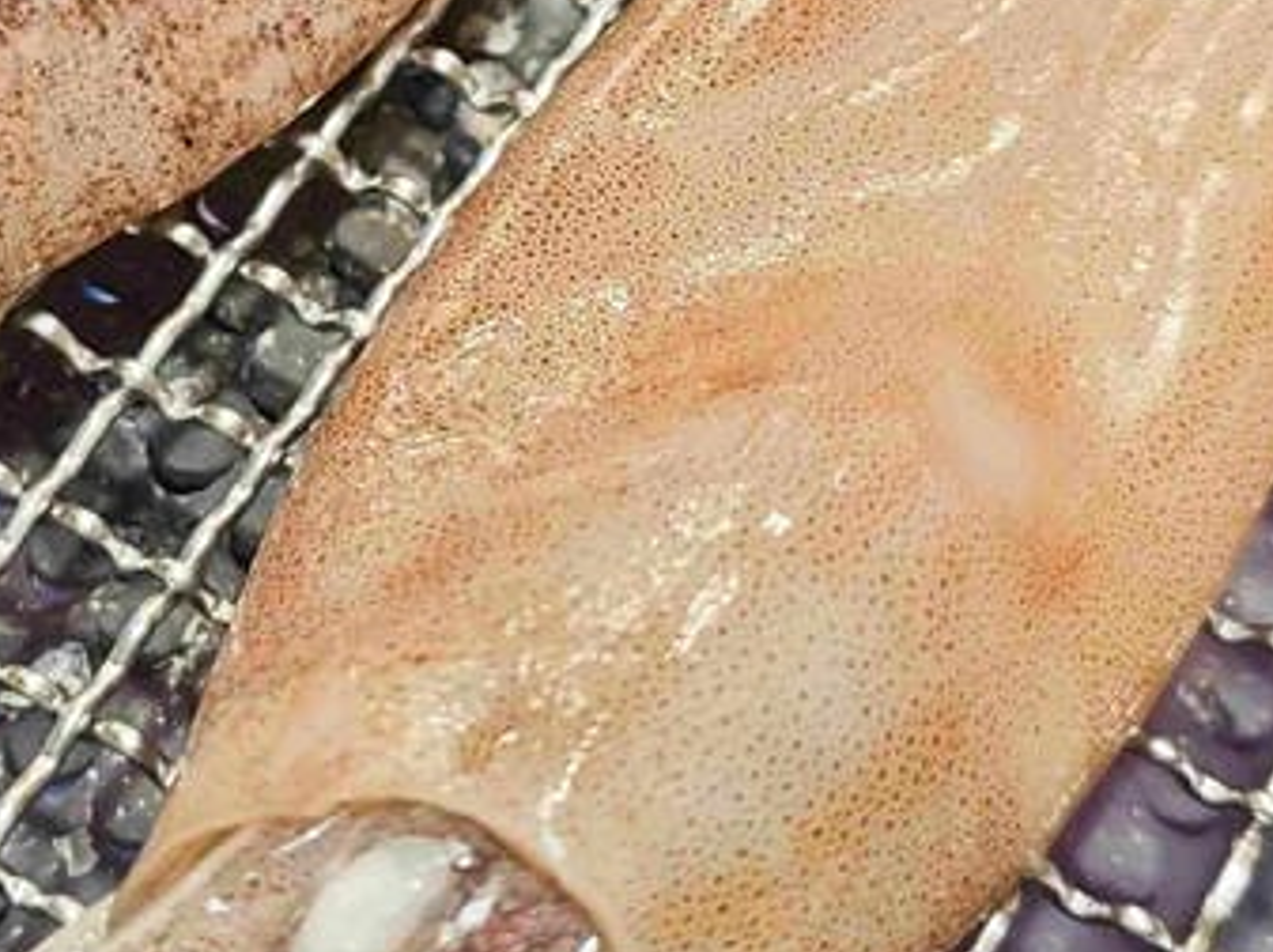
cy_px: 159
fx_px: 3012
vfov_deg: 17.8
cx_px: 355
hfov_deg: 23.7
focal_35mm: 82
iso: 250
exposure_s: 1/60
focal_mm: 8.72
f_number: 1.63
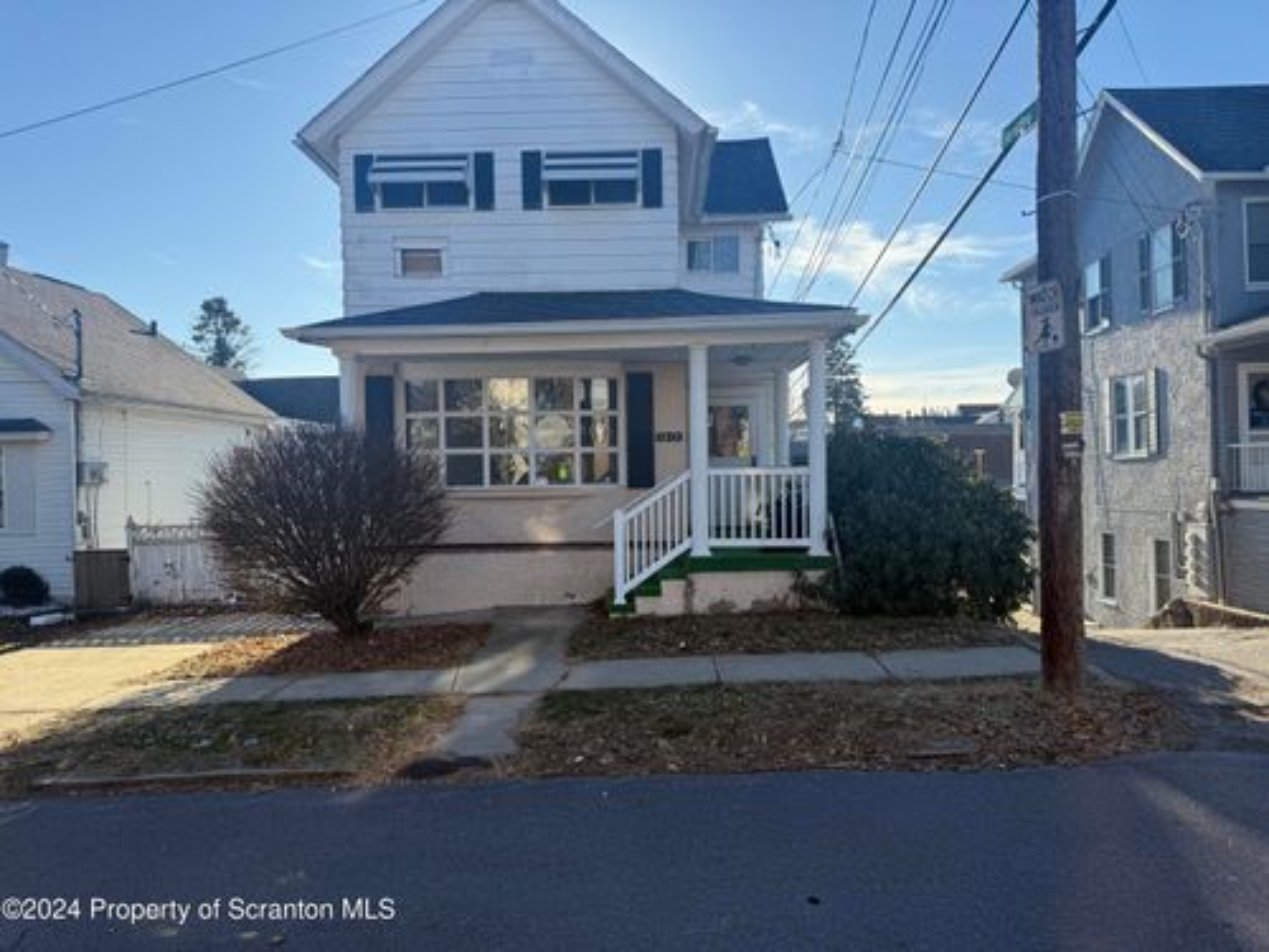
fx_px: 880
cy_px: 476
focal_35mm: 24
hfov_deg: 71.6
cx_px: 634
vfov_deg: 56.8
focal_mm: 6.76
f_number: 1.78
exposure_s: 1/1901
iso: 80
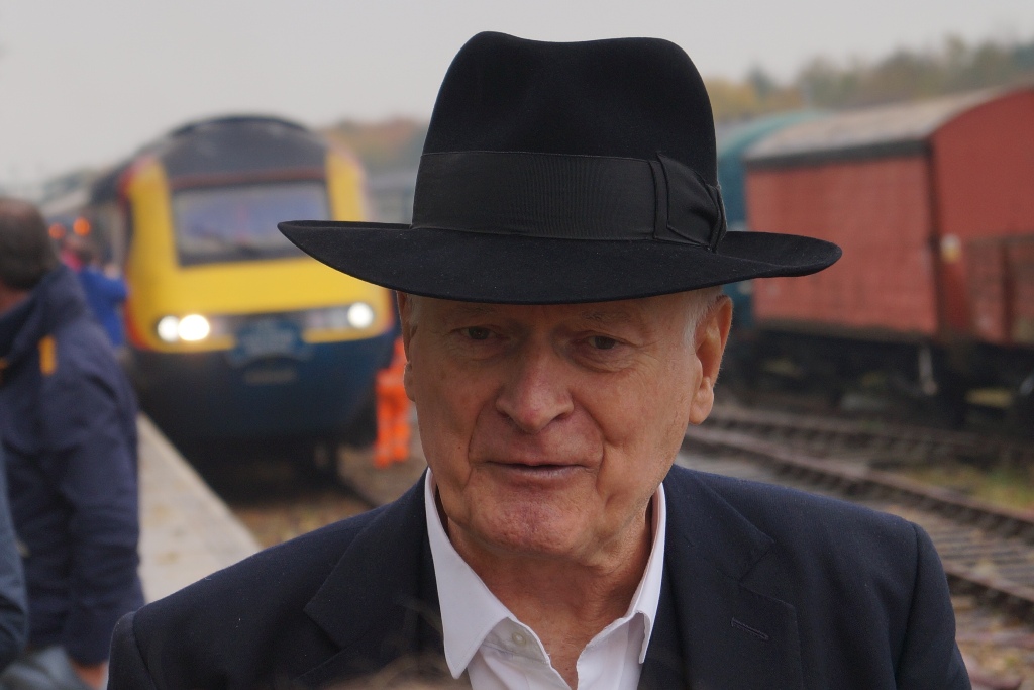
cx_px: 517
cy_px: 345
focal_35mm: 75
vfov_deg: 18.2
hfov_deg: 27.0
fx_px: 2154
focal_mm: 50
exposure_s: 1/160
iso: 100
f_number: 5.6
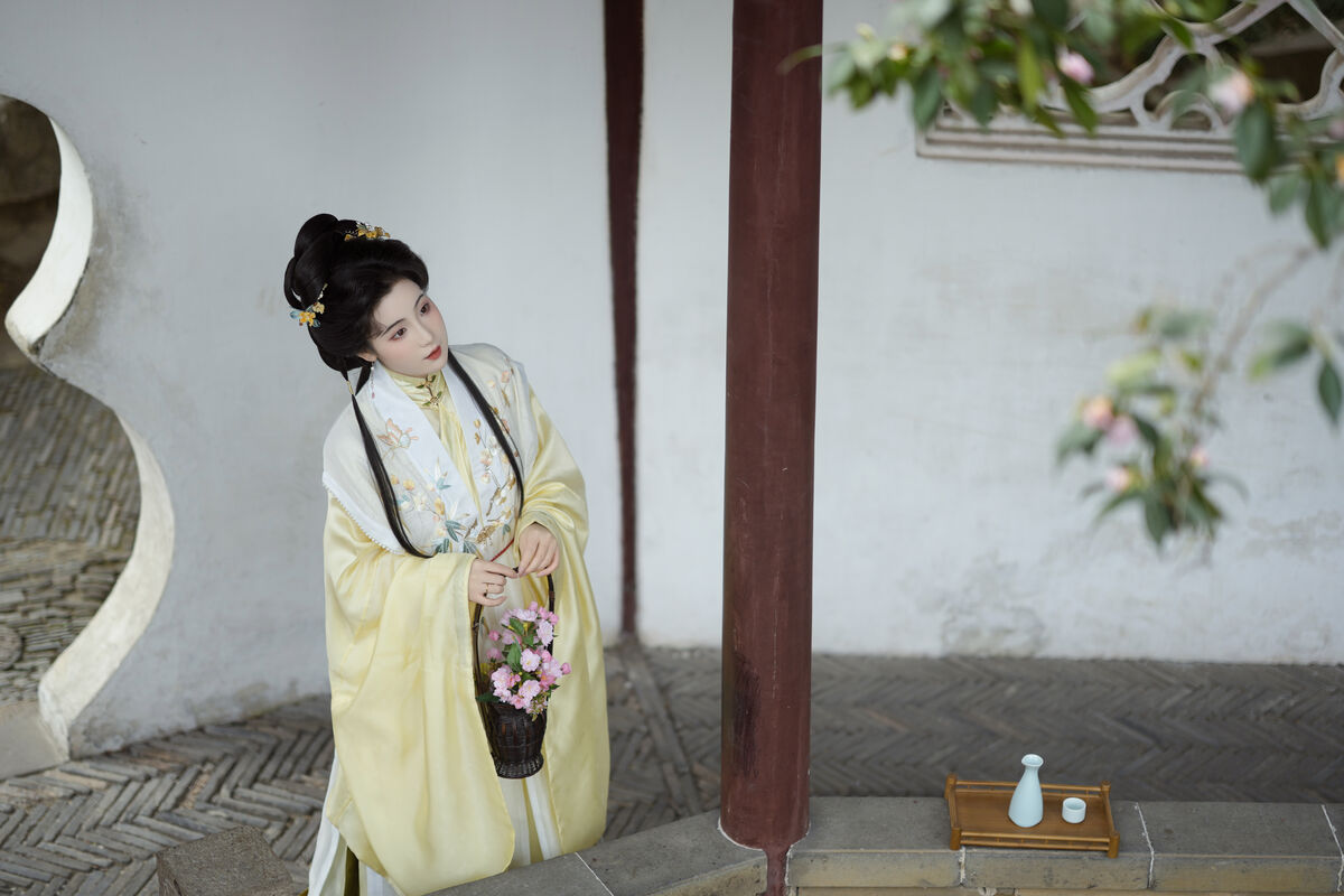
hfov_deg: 23.9
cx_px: 672
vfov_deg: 16.1
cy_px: 448
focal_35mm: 85
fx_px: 3173
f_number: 1.4
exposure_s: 1/250
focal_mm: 85
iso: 100
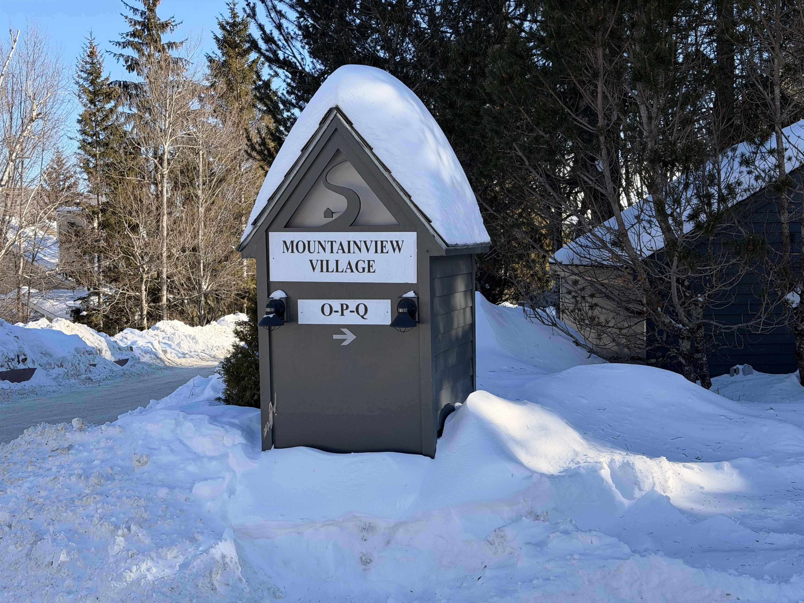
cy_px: 302
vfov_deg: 30.3
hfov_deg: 39.7
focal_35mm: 48
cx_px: 402
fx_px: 1115
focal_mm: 6.76
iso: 80
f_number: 1.78
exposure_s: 1/1980
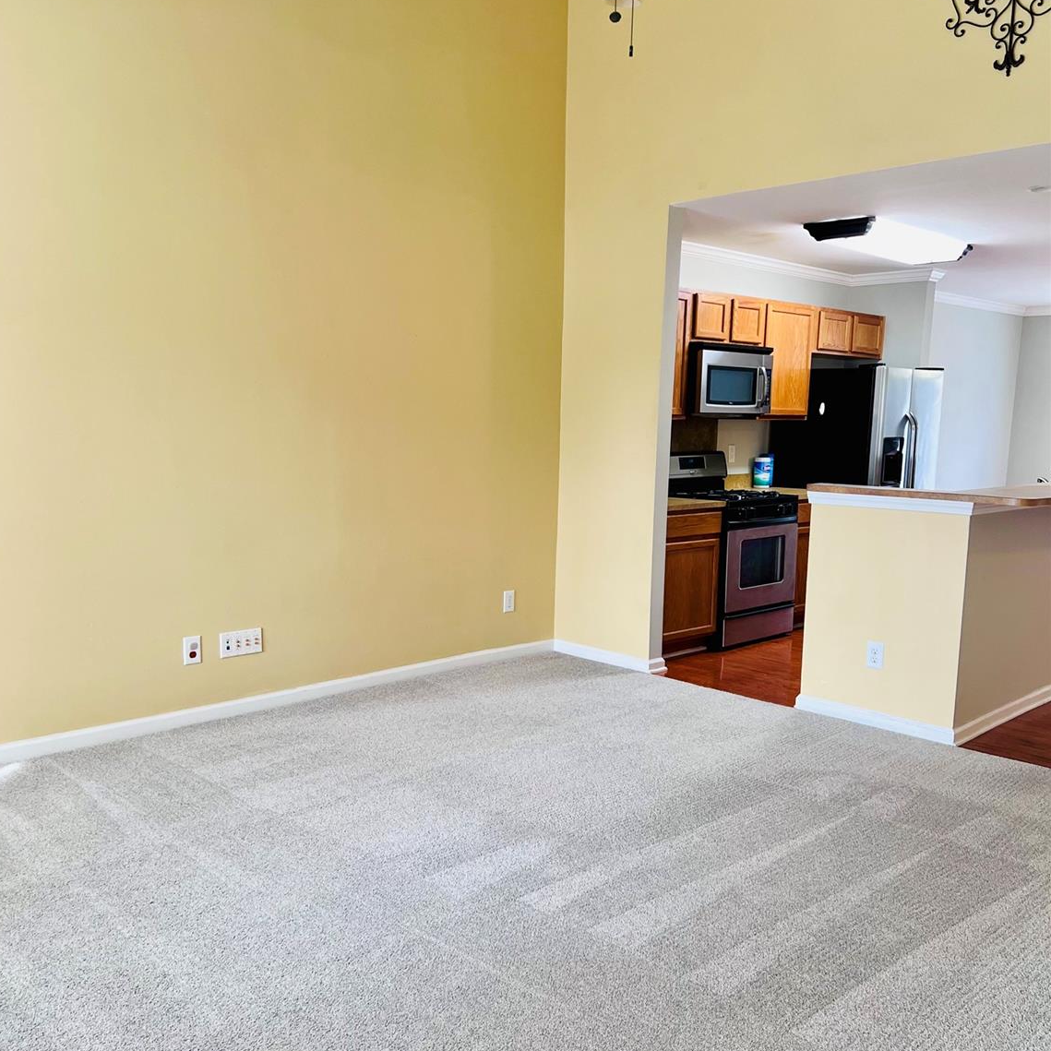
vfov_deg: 52.4
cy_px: 591
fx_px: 1065
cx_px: 520
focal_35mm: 31
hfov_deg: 52.5
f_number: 1.5
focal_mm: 5.7
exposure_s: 1/120
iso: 125
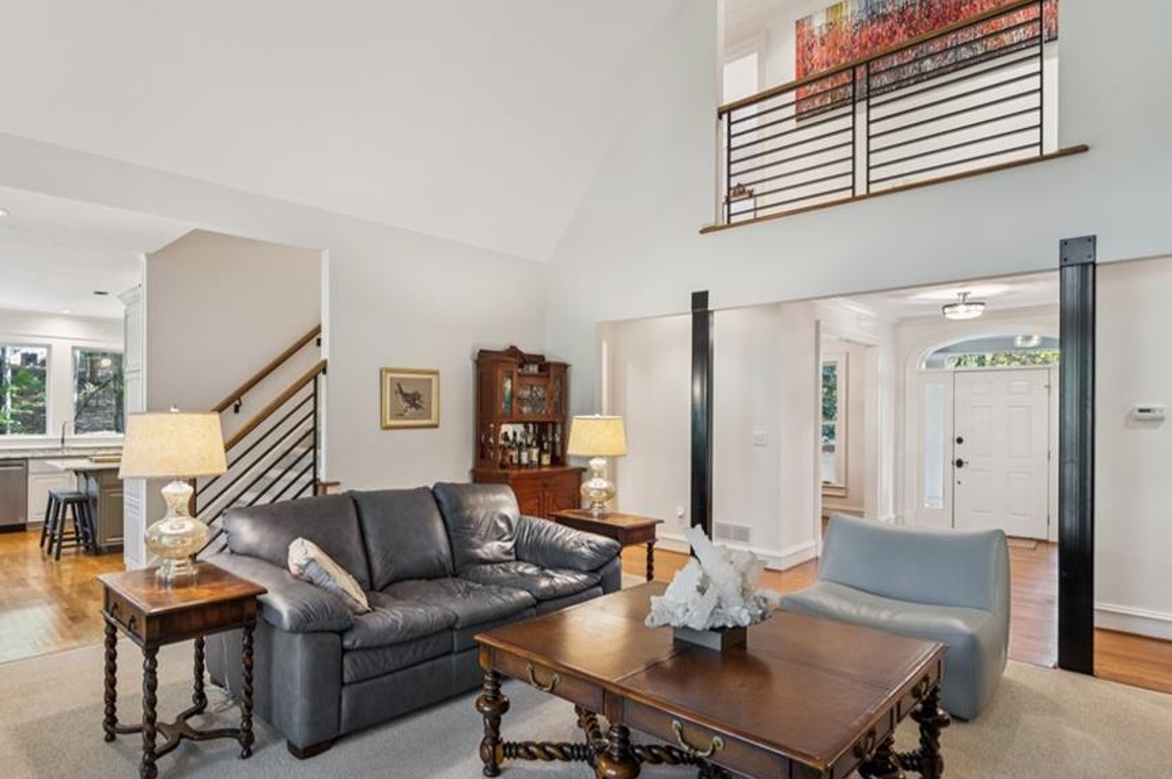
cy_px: 417
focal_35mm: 19
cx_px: 481
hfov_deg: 86.1
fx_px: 618
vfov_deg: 64.4
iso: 400
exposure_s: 1/25
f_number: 5.6
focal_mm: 16
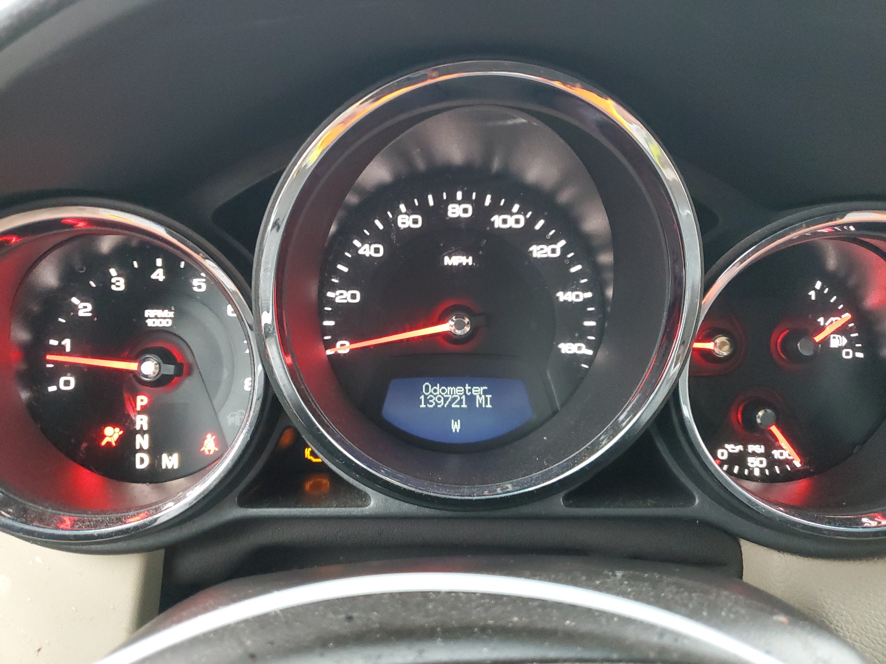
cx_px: 443
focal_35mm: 26
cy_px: 332
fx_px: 665
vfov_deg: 53.1
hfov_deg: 67.3
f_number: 1.5
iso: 373
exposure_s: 1/50
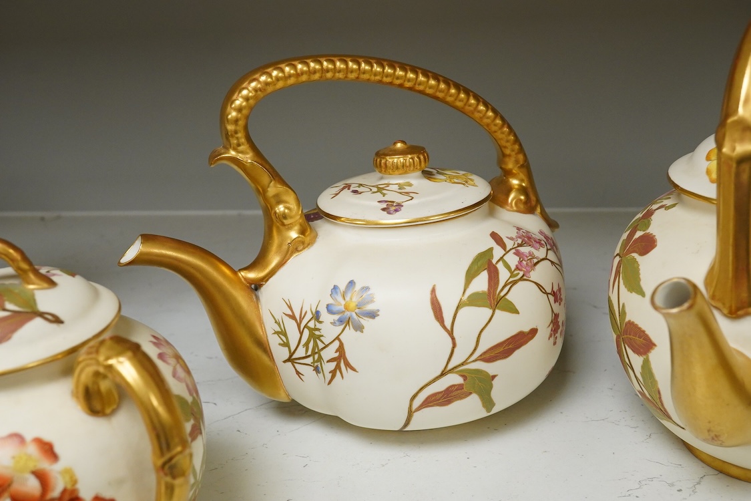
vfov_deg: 29.9
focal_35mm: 45
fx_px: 939
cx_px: 376
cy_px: 250
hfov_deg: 43.6
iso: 2500
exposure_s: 1/160
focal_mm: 30
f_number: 11
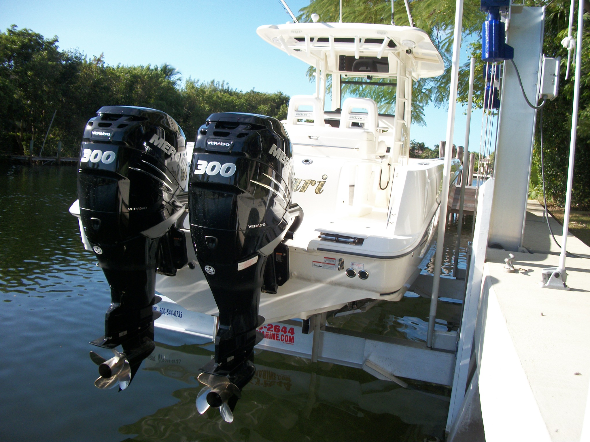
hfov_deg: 56.8
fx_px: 545
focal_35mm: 32
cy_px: 221
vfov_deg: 44.2
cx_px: 295
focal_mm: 5.7
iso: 80
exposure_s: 1/100
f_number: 8.8
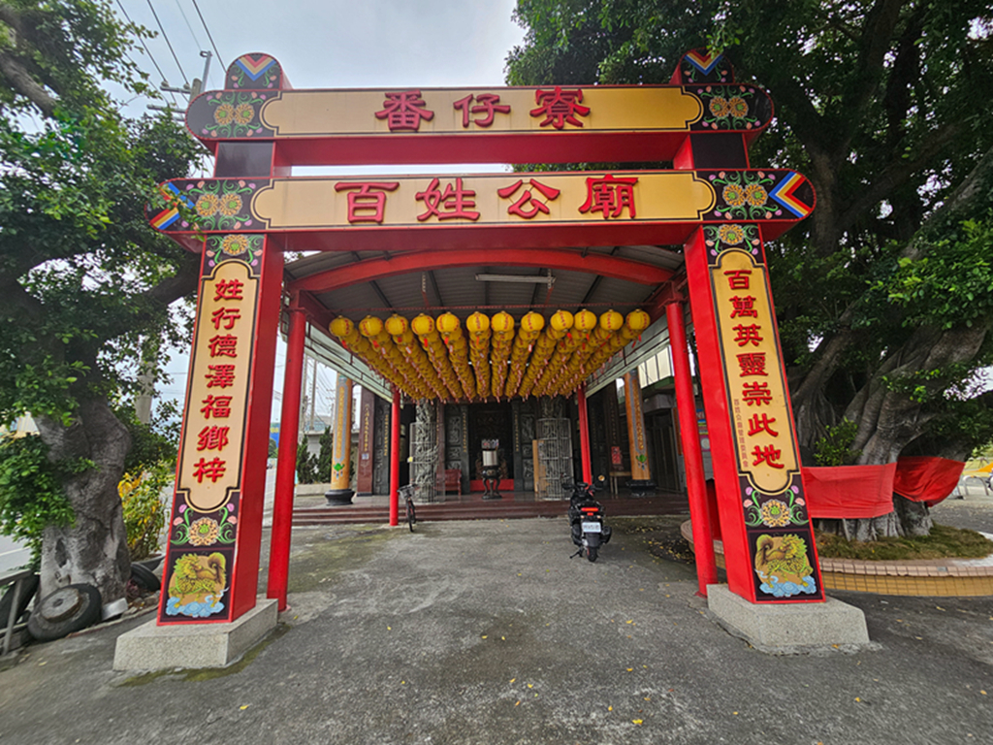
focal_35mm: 13
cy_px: 372
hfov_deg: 106.2
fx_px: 373
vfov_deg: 89.9
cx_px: 496
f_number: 2.2
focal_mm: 2.2
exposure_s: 1/832
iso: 64
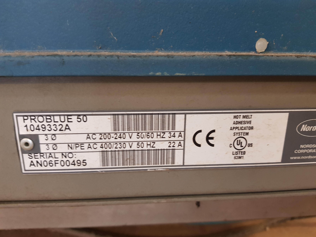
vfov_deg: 53.1
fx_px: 237
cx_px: 158
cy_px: 118
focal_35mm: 26
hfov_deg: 67.3
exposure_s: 1/25
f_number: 1.7
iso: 250
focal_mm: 4.3
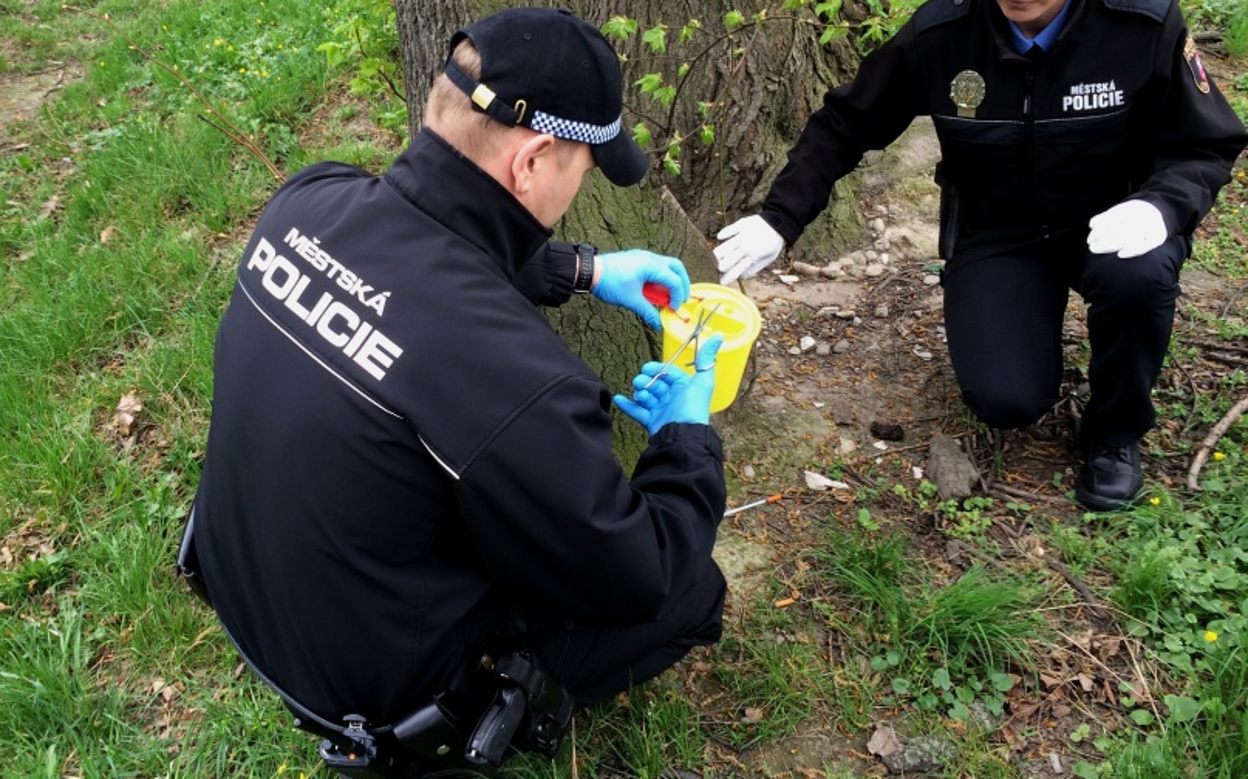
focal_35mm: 39
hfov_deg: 49.9
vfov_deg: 32.6
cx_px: 467
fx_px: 1326
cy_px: 294
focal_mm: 4.15
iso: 32
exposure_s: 1/108
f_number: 2.2
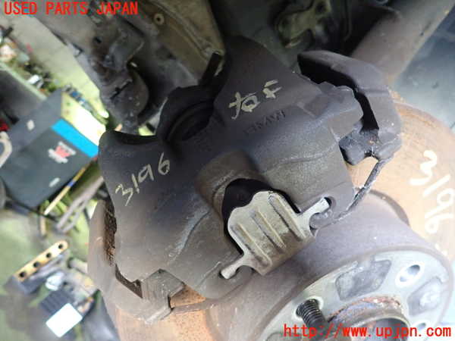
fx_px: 329
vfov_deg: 54.9
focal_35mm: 25
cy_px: 170
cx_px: 228
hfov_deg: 69.4
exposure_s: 1/30
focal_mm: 4.5
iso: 800
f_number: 2
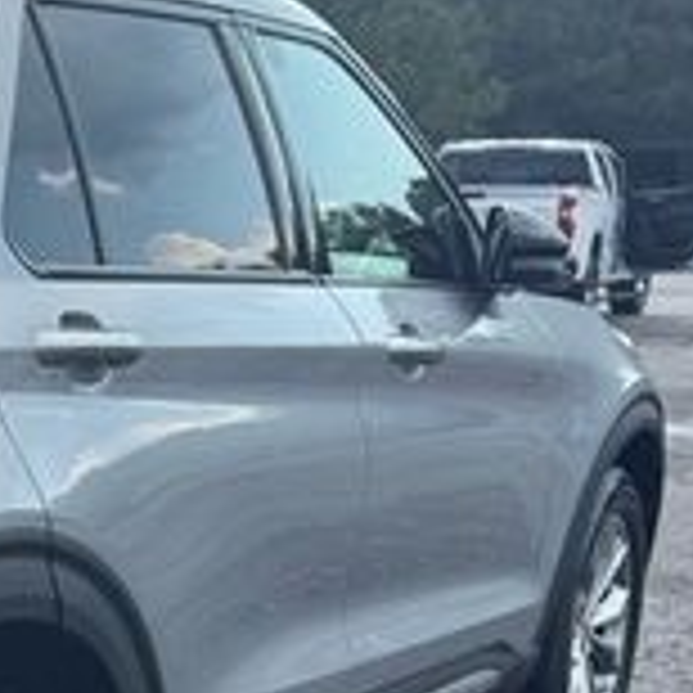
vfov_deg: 19.5
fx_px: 1993
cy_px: 562
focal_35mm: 88
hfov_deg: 16.9
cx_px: -482
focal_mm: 6.76
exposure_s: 1/1395
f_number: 1.78
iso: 80
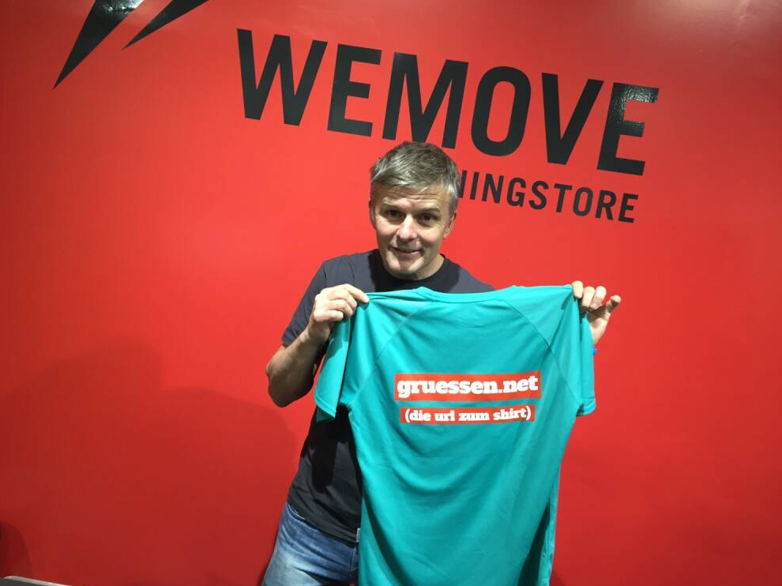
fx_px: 678
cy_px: 293
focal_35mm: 30
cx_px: 386
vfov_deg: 46.8
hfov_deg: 60.0
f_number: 2.2
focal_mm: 4.15
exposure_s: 1/33
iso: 80
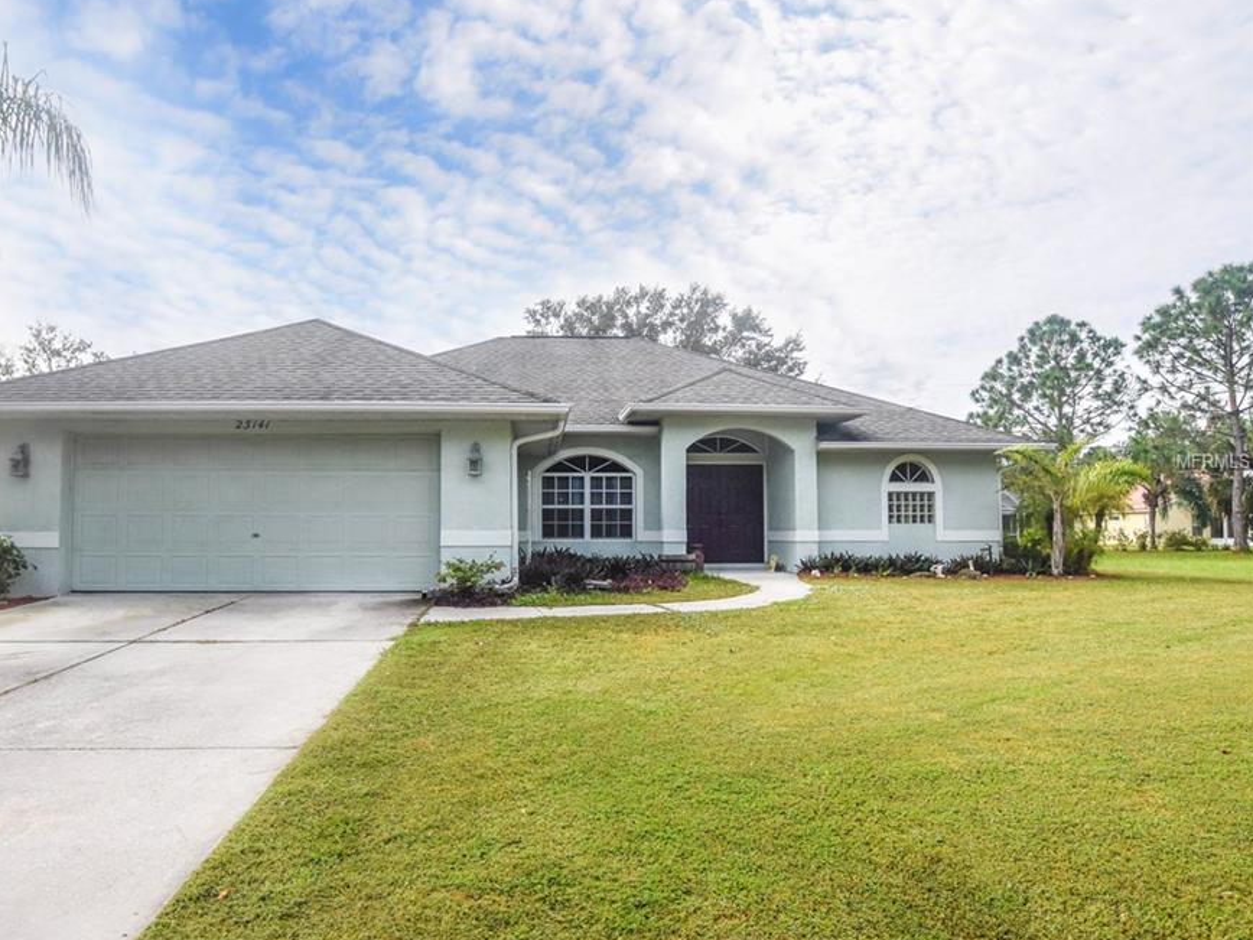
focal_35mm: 17
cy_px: 462
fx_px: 615
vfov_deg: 74.7
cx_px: 520
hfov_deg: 90.2
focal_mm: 10
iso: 400
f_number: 3.5
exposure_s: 1/3200
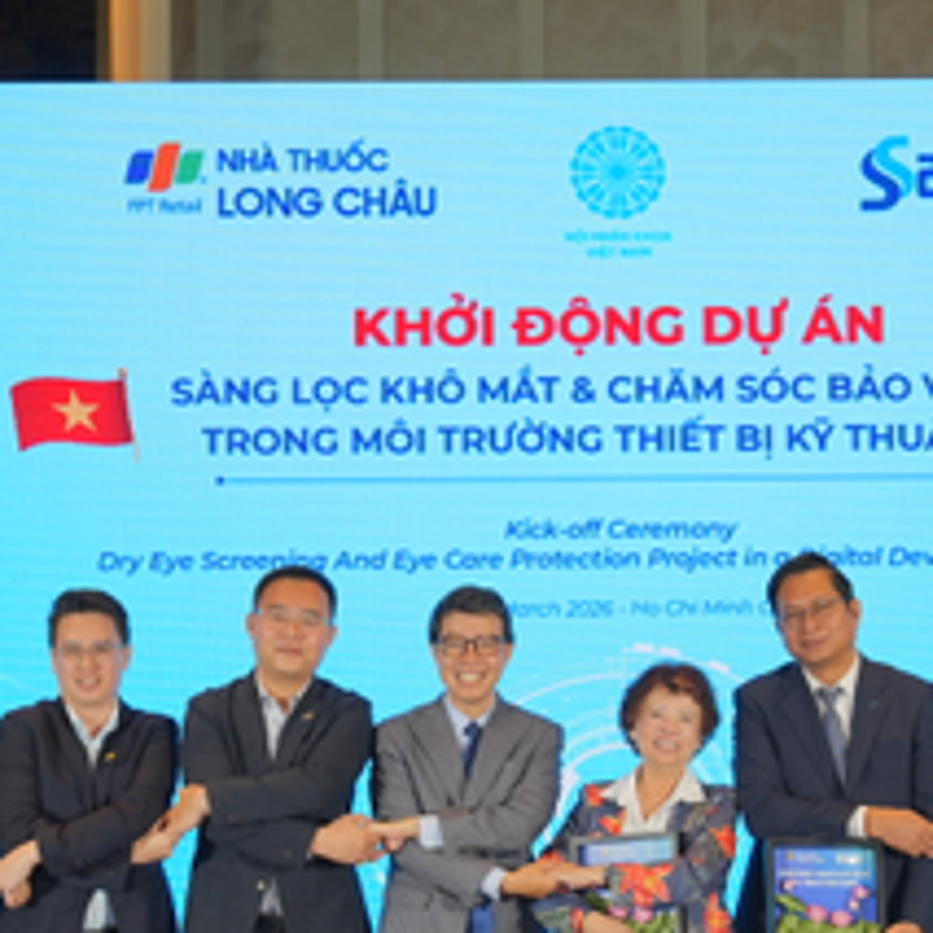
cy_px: 633
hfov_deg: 21.9
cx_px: 569
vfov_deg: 21.8
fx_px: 2409
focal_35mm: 79
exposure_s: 1/200
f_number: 4
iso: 500
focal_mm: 31
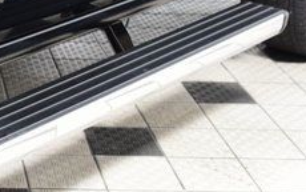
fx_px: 851
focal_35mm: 102
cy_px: 138
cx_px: -113
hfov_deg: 18.6
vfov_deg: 12.8
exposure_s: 1/25
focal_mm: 24
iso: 1600
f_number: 2.8
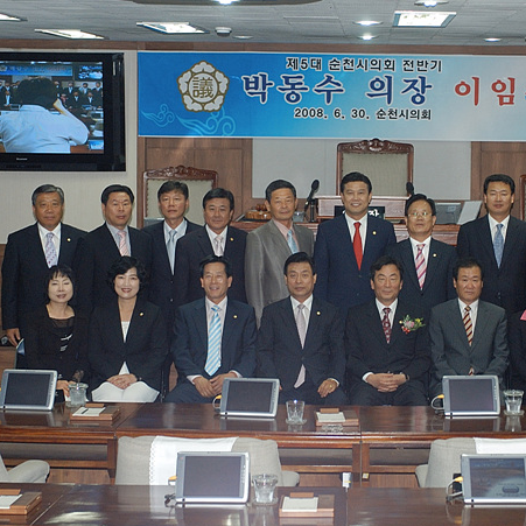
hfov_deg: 18.2
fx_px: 1633
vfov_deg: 18.3
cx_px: 407
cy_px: 226
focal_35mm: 95
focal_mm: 42
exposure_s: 1/160
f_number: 4
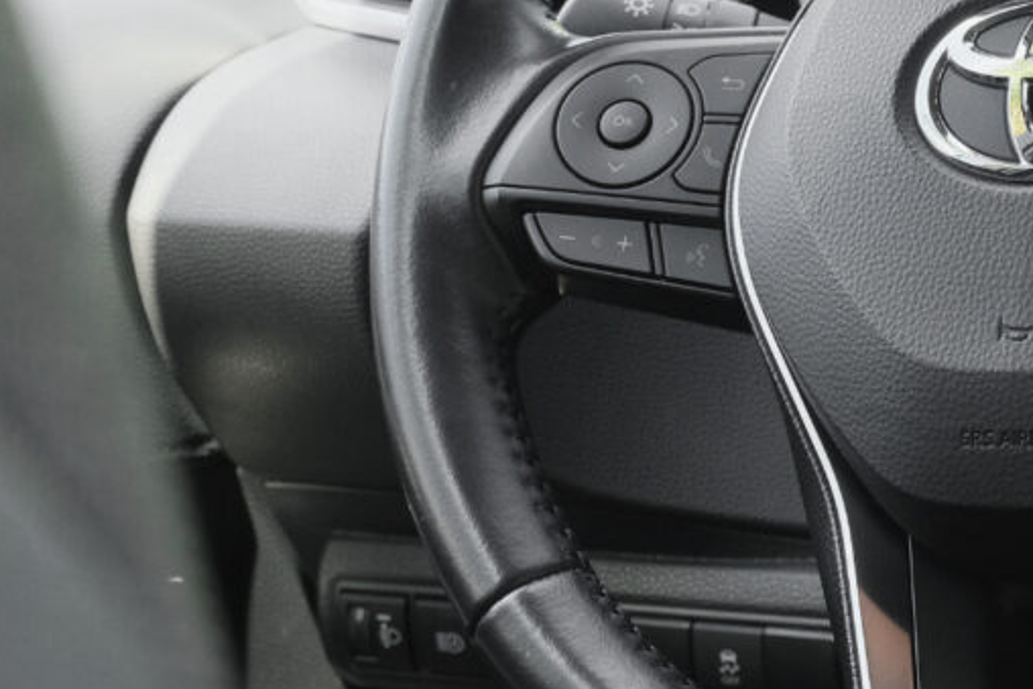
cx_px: 787
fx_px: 3932
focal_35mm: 137
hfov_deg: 14.9
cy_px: 90
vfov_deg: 10.0
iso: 2000
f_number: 9
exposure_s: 1/100
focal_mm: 45
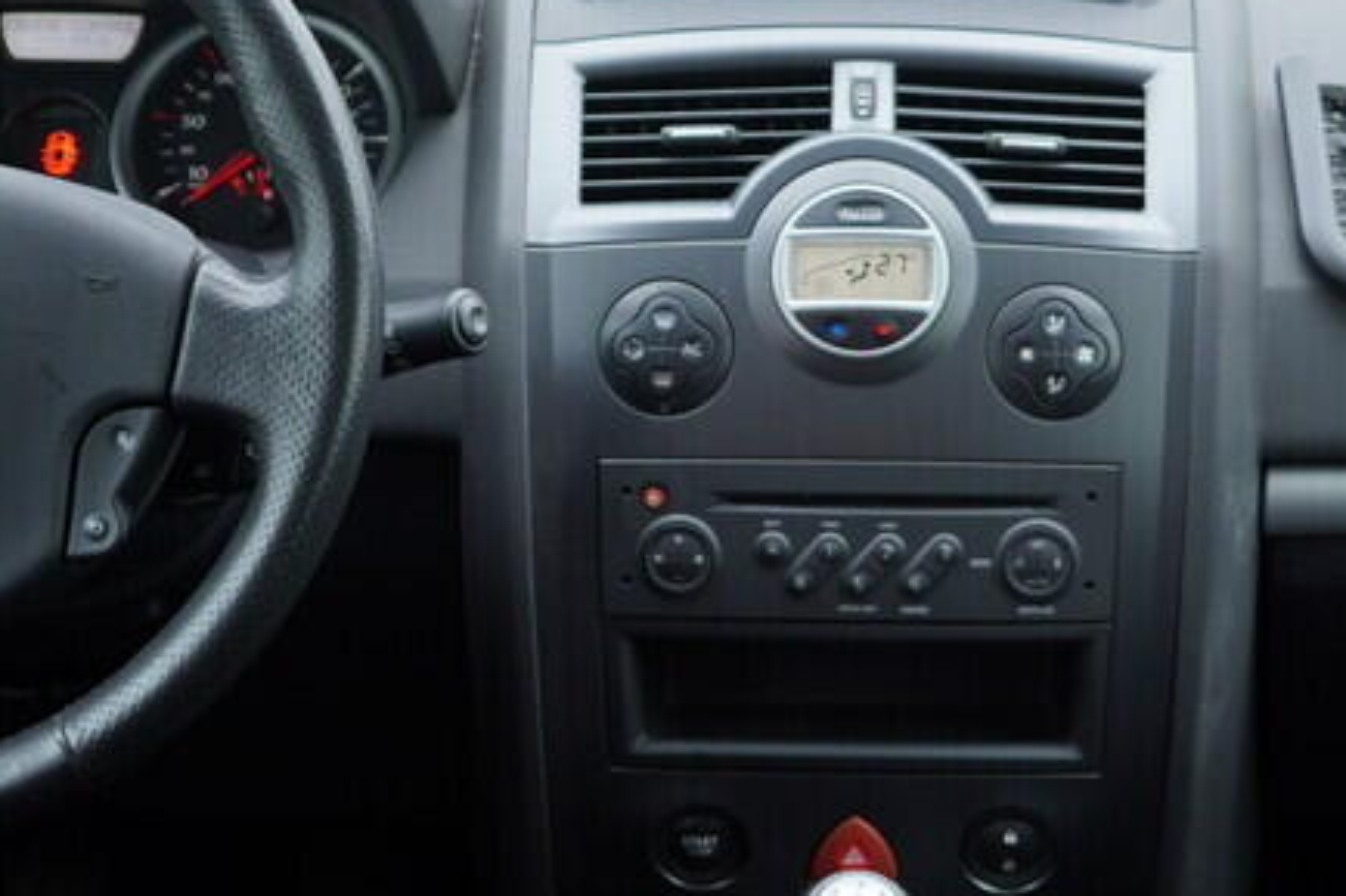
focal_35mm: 85
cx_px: 834
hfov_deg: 23.9
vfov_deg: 16.0
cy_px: 299
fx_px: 3177
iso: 125
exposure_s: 1/40
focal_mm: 24
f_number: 2.8
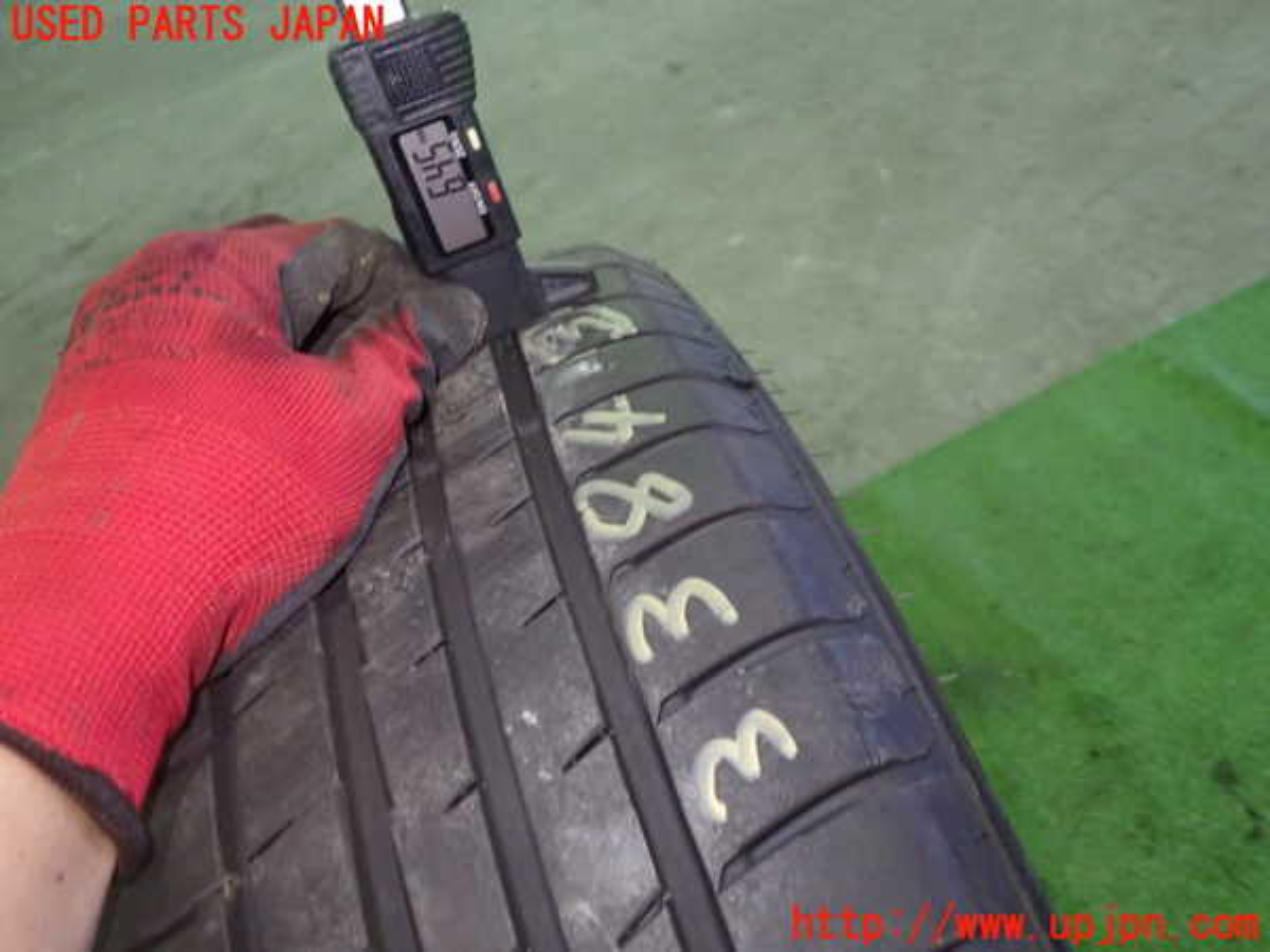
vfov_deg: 46.8
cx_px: 635
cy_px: 476
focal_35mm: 30
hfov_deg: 60.0
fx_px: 1101
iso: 800
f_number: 2.3
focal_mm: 5.4
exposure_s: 1/30
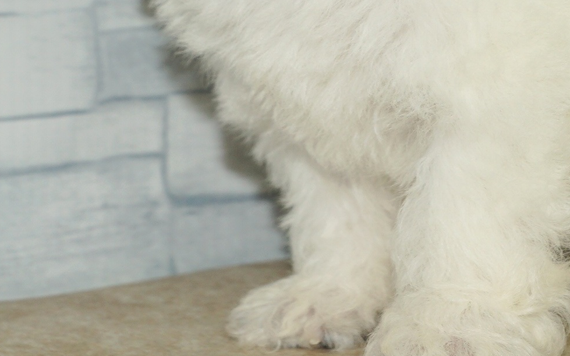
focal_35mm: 115
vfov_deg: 11.1
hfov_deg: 17.9
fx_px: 1787
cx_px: 500
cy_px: -127
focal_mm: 28
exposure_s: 1/160
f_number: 5.6
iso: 100
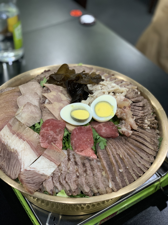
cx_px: 84
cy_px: 112
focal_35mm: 52
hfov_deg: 28.0
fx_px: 336
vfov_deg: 36.8
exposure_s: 1/60
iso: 250
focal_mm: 6
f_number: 2.4
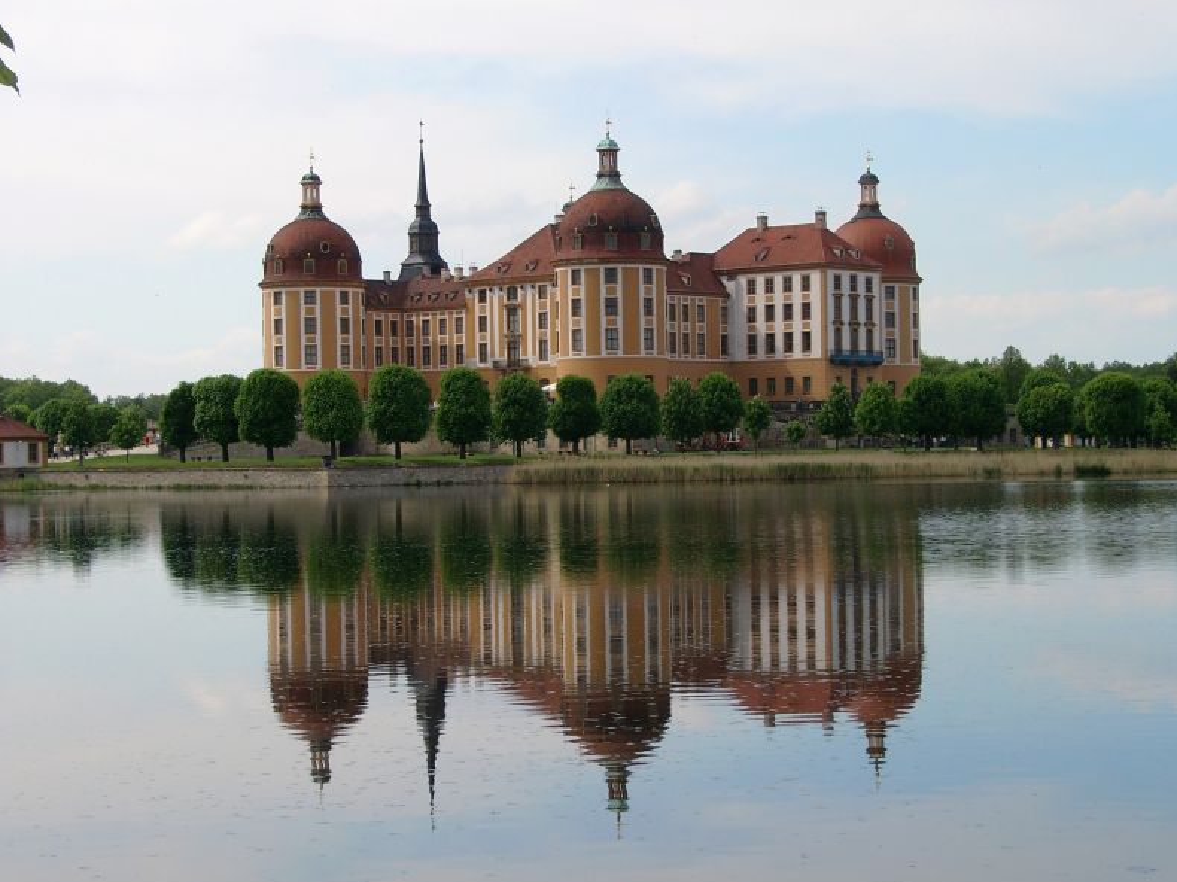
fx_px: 2685
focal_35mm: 79
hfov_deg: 24.7
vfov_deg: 18.7
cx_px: 584
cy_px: 445
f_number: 4
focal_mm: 16.05
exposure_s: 1/549
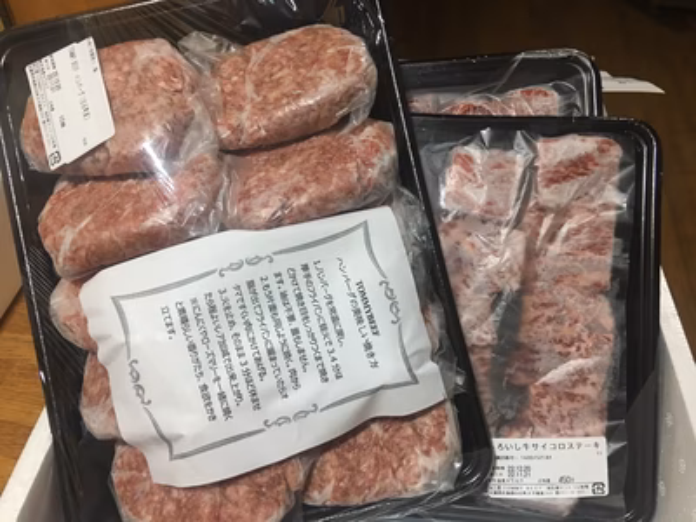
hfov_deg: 61.7
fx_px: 583
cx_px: 348
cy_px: 261
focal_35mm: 29
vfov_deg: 48.2
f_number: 2.2
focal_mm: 4.15
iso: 64
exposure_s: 1/15
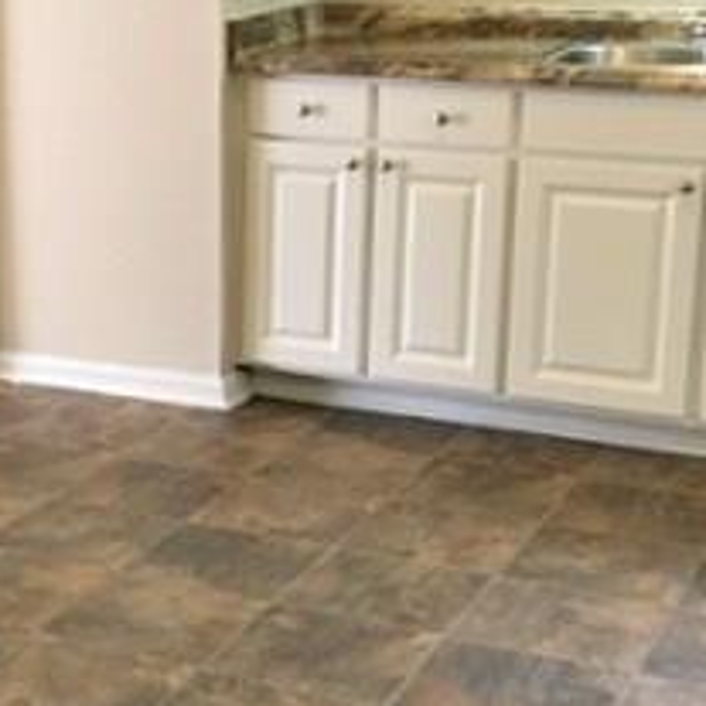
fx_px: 1777
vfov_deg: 22.5
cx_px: 46
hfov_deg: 21.9
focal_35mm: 77
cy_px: 326
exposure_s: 1/15
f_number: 2.2
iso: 80
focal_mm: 4.15
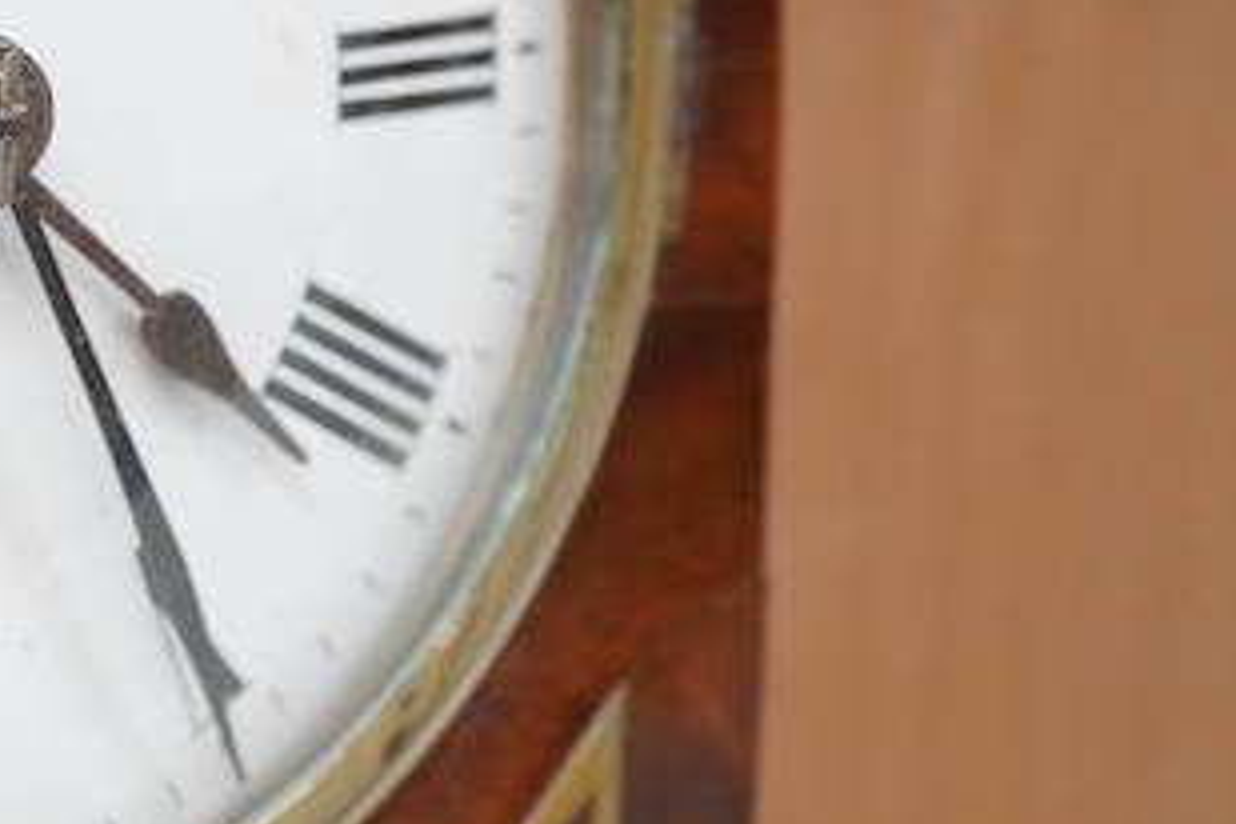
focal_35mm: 131
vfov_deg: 10.4
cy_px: 92
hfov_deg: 14.8
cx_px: -508
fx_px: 4497
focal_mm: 30
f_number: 7.1
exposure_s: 1/125
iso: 1250
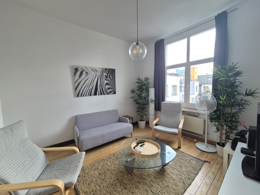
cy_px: 98
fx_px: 98
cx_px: 130
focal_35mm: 13
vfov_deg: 89.9
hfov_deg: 106.2
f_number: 2.2
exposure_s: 1/100
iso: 80
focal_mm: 2.2
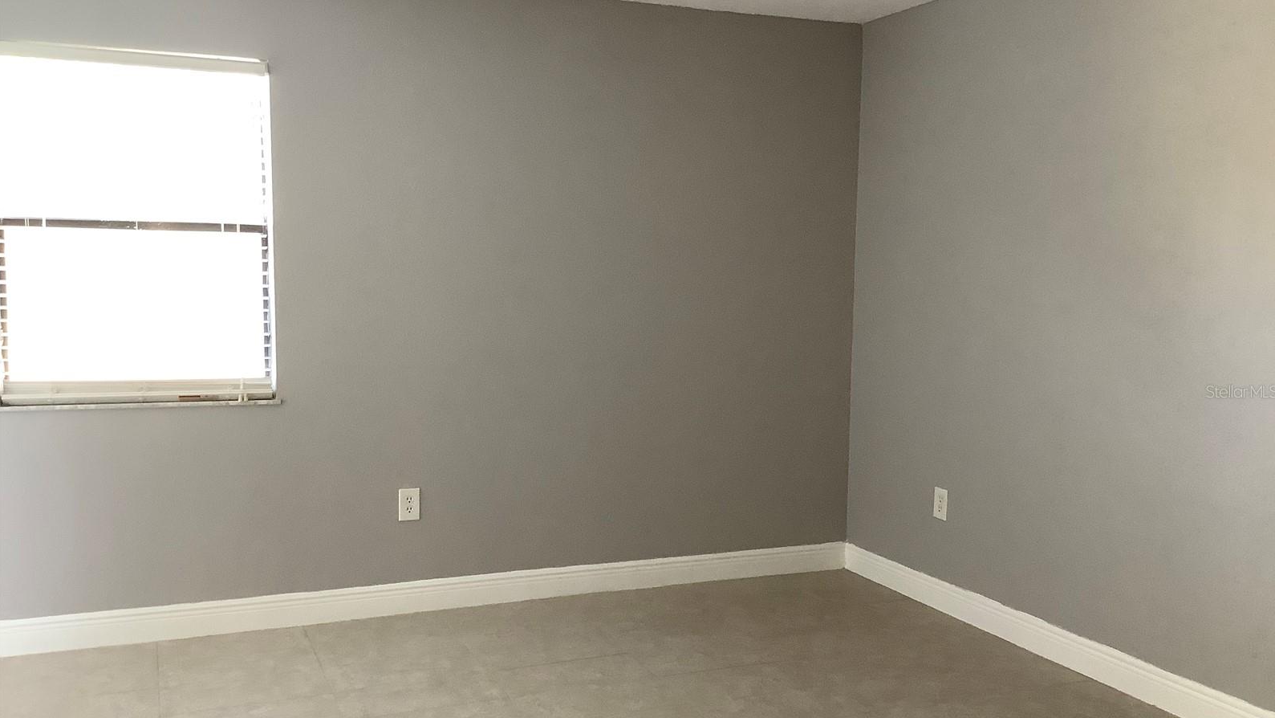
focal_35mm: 34
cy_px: 391
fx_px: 1150
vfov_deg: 34.6
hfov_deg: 58.0
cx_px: 640
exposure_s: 1/60
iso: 160
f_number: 2.4
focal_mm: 3.3
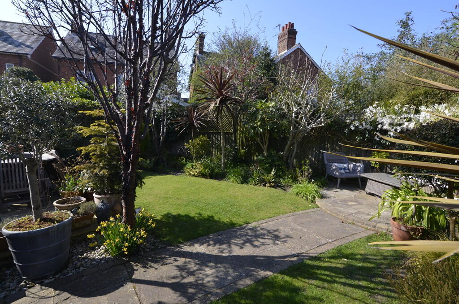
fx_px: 210
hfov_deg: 95.1
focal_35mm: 16
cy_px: 152
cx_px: 230
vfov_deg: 71.8
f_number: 8
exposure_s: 1/250
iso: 200
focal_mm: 11
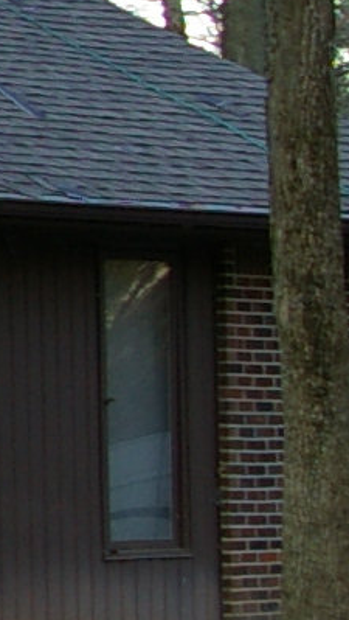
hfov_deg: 4.2
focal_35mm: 272
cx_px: -1039
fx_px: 4465
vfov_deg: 7.9
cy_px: 76
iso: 200
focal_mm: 23
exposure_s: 1/30
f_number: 5.6
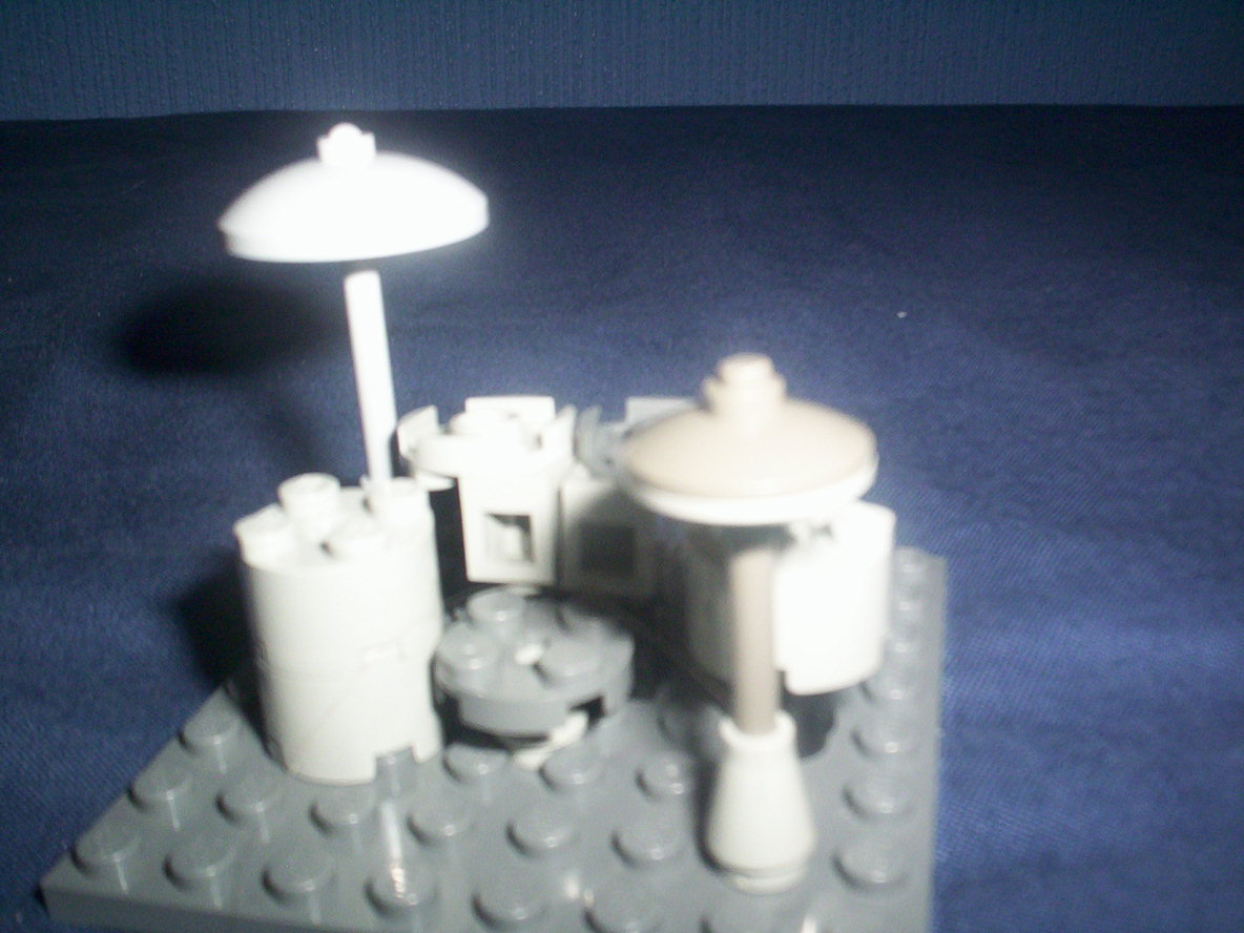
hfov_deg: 49.0
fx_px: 1366
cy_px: 466
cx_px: 622
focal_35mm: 38
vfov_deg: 37.7
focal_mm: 4.99
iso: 140
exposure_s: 1/60
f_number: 4.5
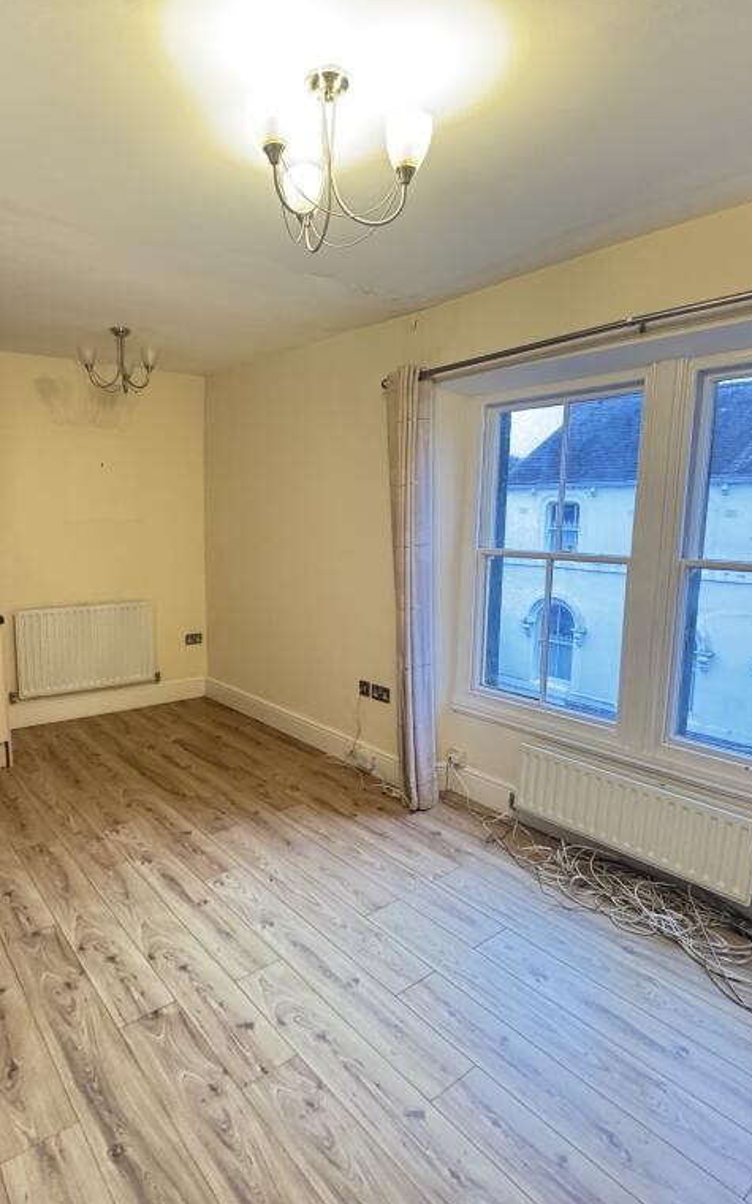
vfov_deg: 85.1
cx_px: 304
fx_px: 656
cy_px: 600
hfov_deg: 59.2
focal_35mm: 20
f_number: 2.2
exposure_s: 1/50
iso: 800
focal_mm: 2.22
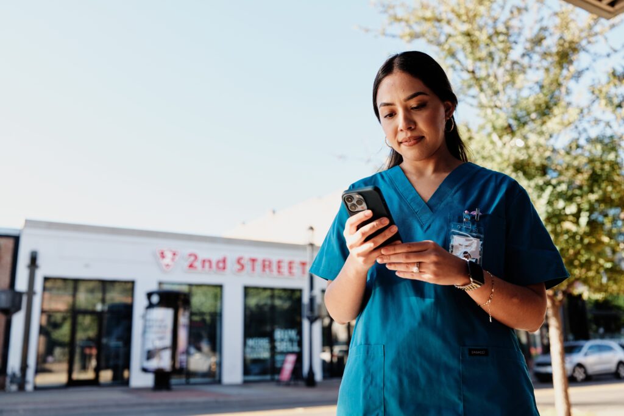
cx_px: 312
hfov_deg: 54.4
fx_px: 607
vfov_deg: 37.9
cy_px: 208
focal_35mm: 35
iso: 200
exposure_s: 1/640
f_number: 2.8
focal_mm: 35
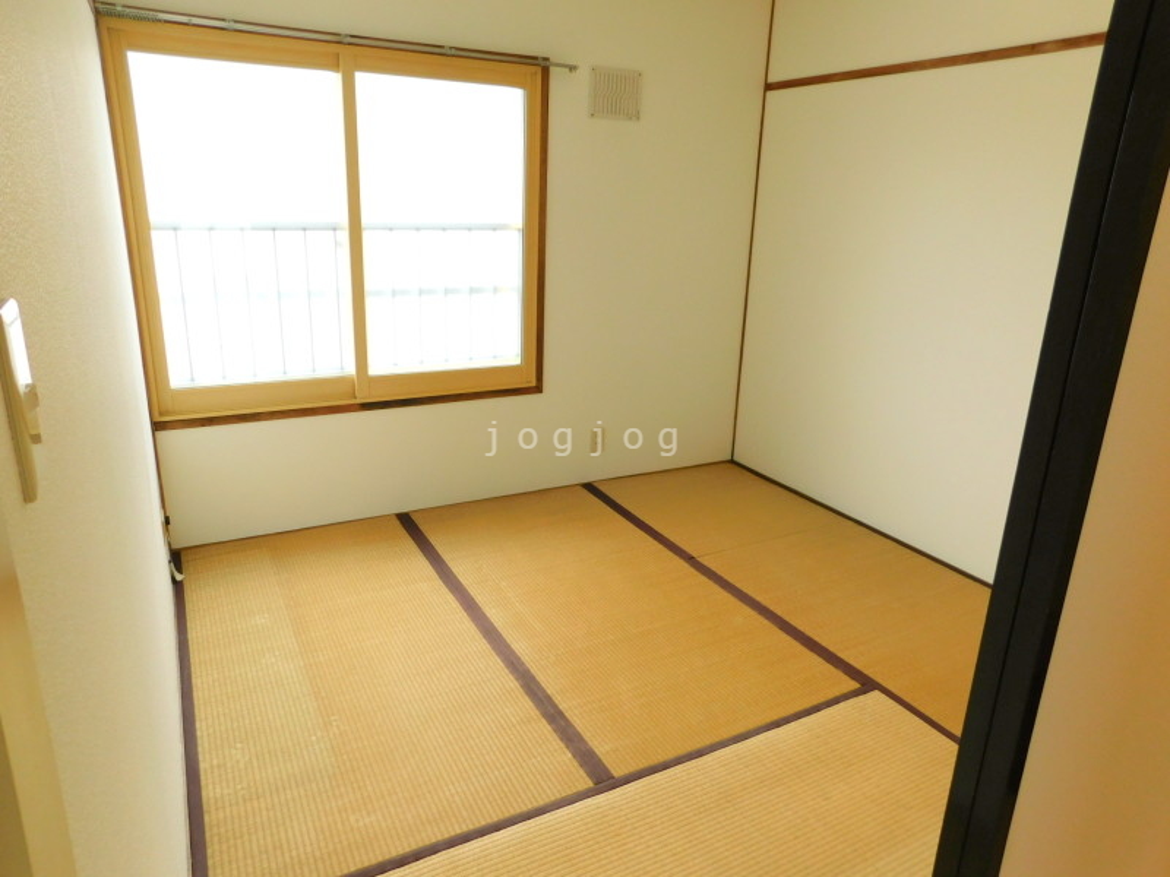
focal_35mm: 23
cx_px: 585
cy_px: 438
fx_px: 777
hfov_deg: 73.9
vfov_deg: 58.9
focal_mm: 4
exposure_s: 1/80
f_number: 3
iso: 125
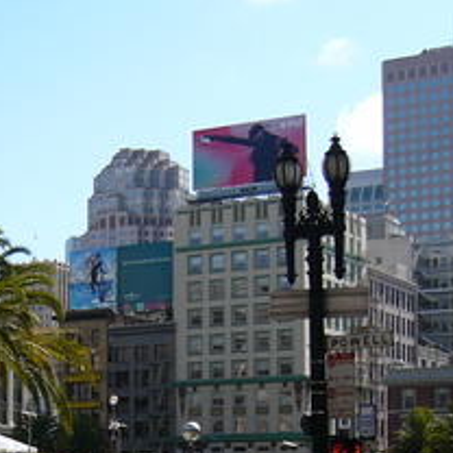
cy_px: 396
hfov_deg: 17.9
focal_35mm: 95
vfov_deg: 18.0
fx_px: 1407
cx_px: 22
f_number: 2.8
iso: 50
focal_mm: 5.8
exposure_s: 1/1000
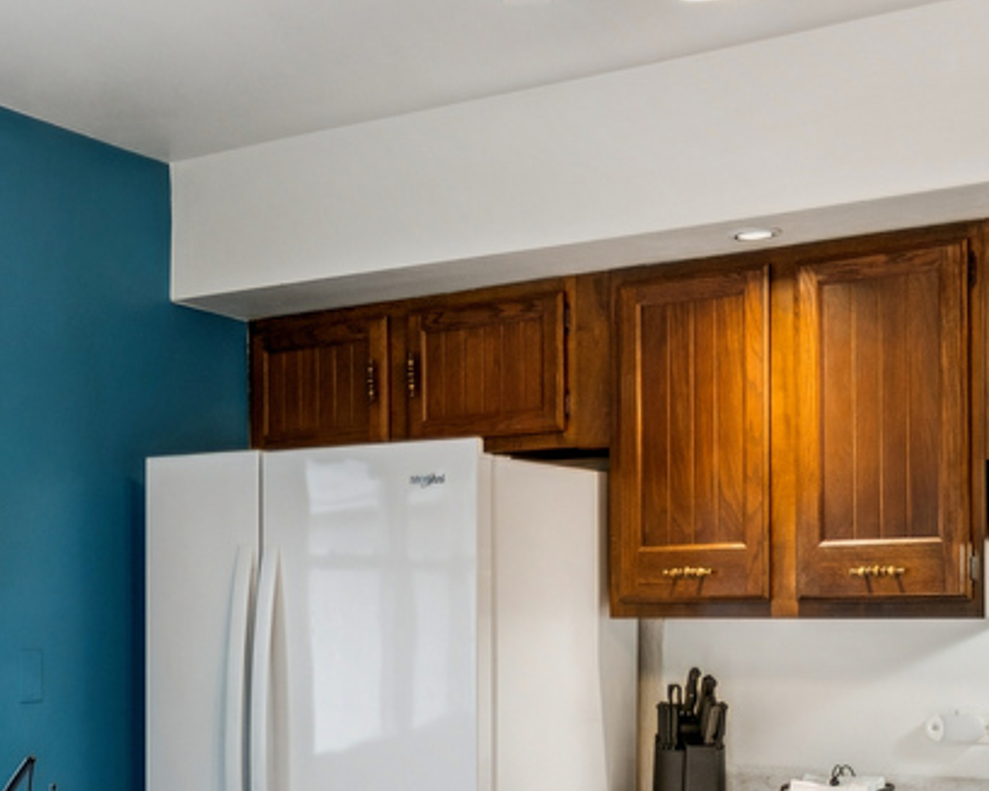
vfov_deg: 28.0
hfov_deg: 35.2
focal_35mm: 52
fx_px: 1522
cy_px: 714
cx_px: 245
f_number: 13
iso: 400
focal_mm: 14
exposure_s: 1/6
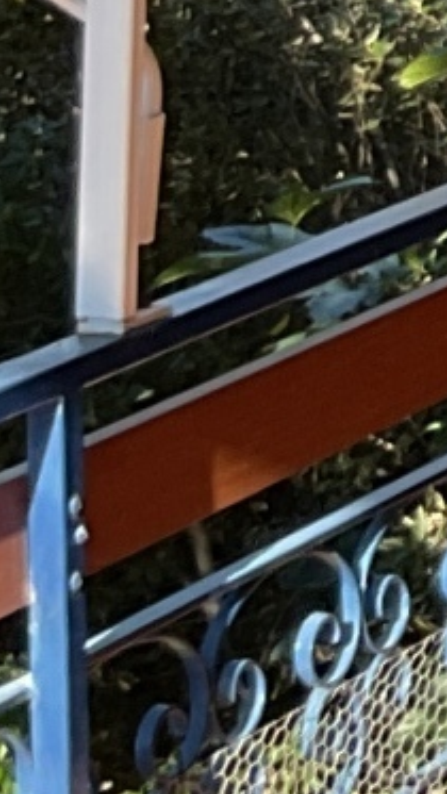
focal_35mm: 217
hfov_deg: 4.9
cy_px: -683
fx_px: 4569
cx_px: 1956
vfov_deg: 9.4
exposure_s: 1/231
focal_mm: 3
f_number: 1.8
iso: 16
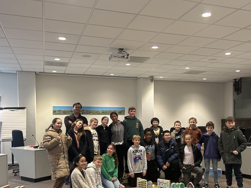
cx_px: 143
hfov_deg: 51.2
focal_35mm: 36
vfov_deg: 39.2
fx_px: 261
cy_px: 126
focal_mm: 5.7
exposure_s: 1/49
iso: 125
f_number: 1.5
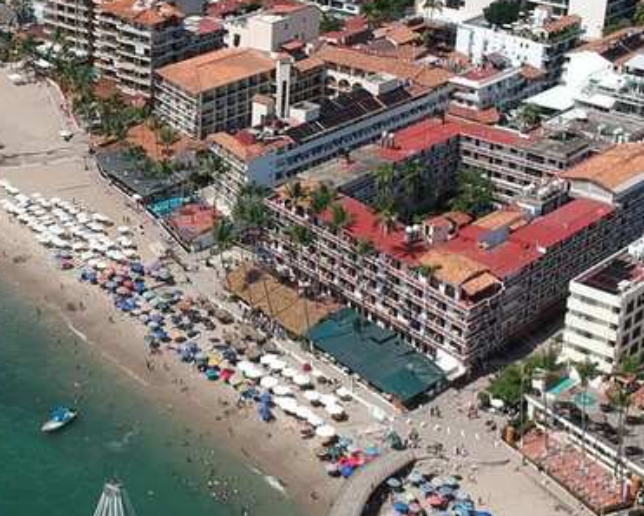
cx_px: 132
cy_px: 210
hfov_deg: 24.4
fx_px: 1468
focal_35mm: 77
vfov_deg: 19.9
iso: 101
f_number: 2.6
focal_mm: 4.49
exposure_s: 1/1600
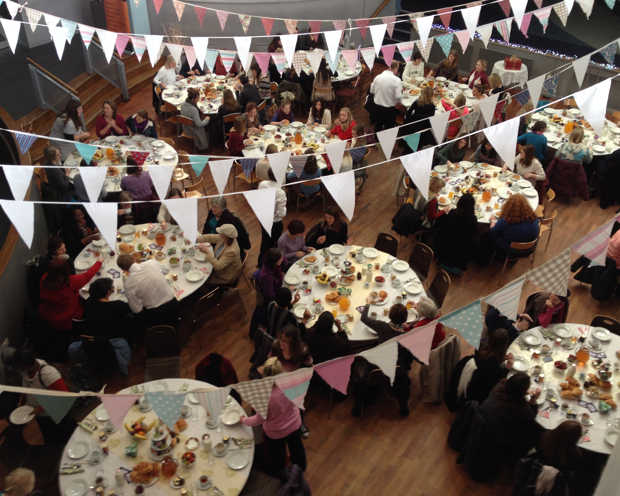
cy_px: 249
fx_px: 679
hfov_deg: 49.1
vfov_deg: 40.1
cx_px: 316
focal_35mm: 37
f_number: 2.4
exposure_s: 1/20
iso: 64
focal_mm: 4.28
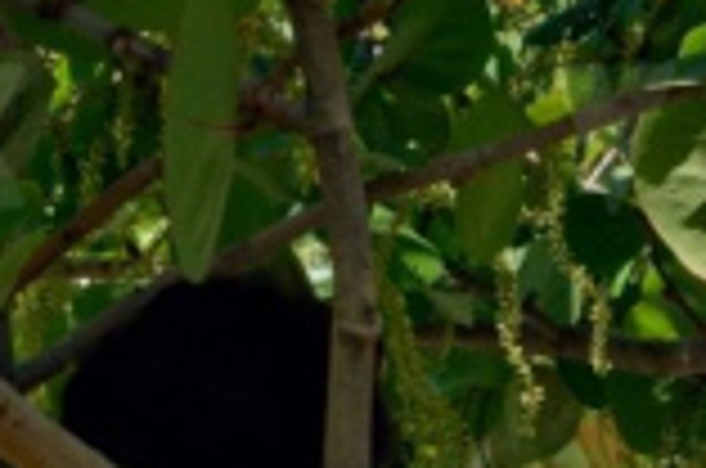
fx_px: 3601
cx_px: 702
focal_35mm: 184
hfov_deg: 11.1
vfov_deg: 7.1
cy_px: 963
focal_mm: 24
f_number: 11
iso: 125
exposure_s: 1/400
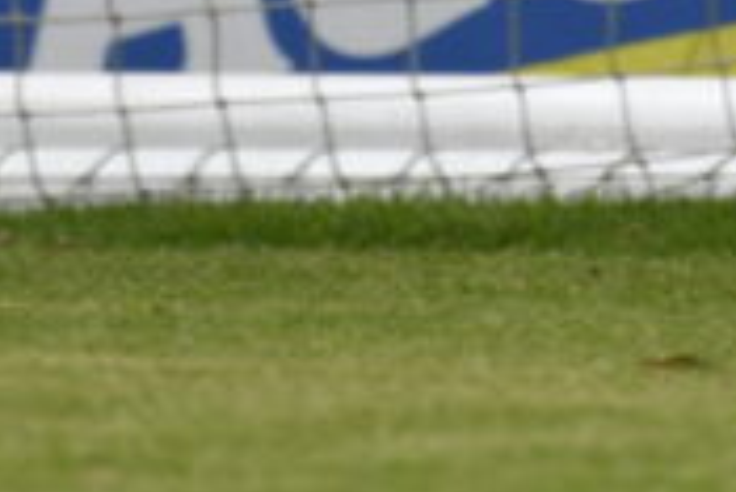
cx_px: 328
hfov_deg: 0.9
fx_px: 47817
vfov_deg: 0.6
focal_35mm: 2337
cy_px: -864
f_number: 4
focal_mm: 400
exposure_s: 1/1000
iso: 100
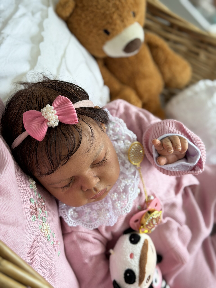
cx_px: 108
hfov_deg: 30.3
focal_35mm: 48
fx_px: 399
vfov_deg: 39.7
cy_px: 144
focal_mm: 6.76
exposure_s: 1/81
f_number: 1.78
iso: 100
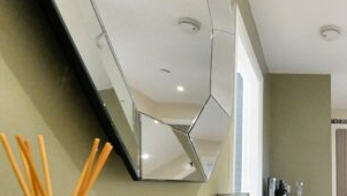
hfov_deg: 53.8
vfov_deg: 36.9
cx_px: 329
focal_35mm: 30
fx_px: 276
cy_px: 171
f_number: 10
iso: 6400
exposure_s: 1/100
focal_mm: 15
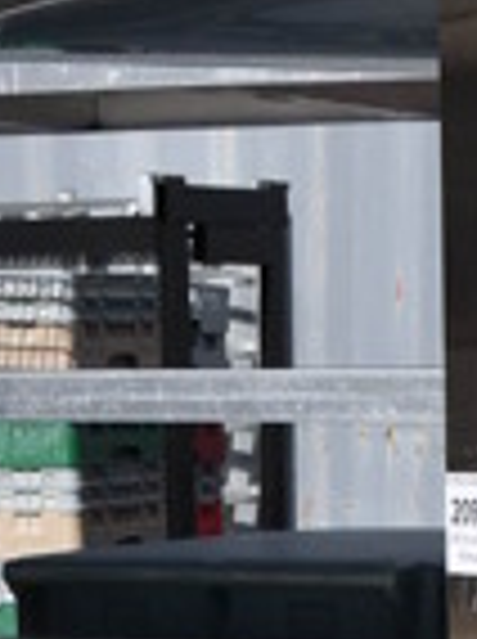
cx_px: 256
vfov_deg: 8.7
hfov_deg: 7.6
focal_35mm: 195
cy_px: 1816
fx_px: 3595
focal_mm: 21
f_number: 10
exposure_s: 1/400
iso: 100
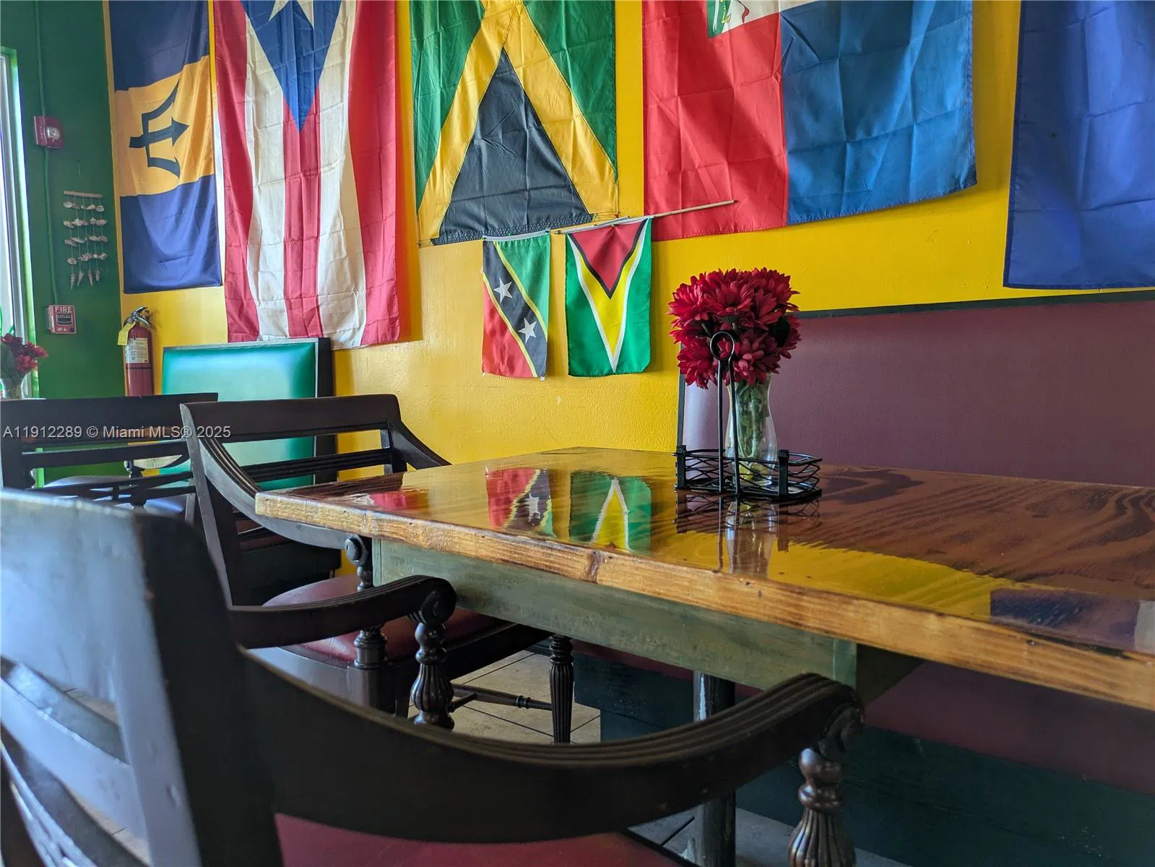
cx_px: 578
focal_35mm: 25
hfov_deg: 69.4
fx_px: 834
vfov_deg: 54.9
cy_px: 434
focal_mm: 5.43
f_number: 1.89
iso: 79
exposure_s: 1/30
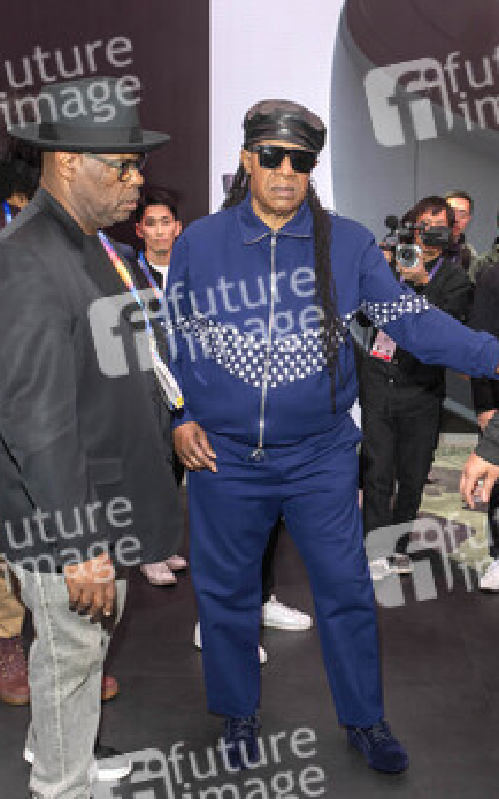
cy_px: 437
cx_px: 274
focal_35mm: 34
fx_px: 739
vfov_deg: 56.6
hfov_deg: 37.3
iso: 800
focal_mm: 29
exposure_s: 1/200
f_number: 4
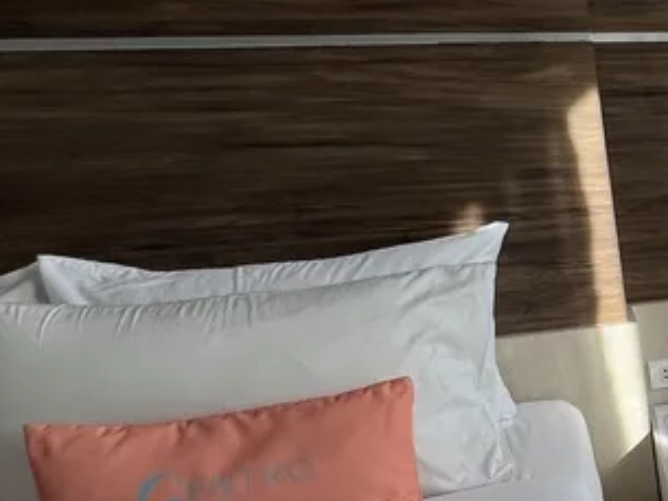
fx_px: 830
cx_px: 920
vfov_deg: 33.3
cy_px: 337
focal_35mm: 43
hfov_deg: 31.1
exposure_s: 1/199
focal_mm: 1.57
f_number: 1.8
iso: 32
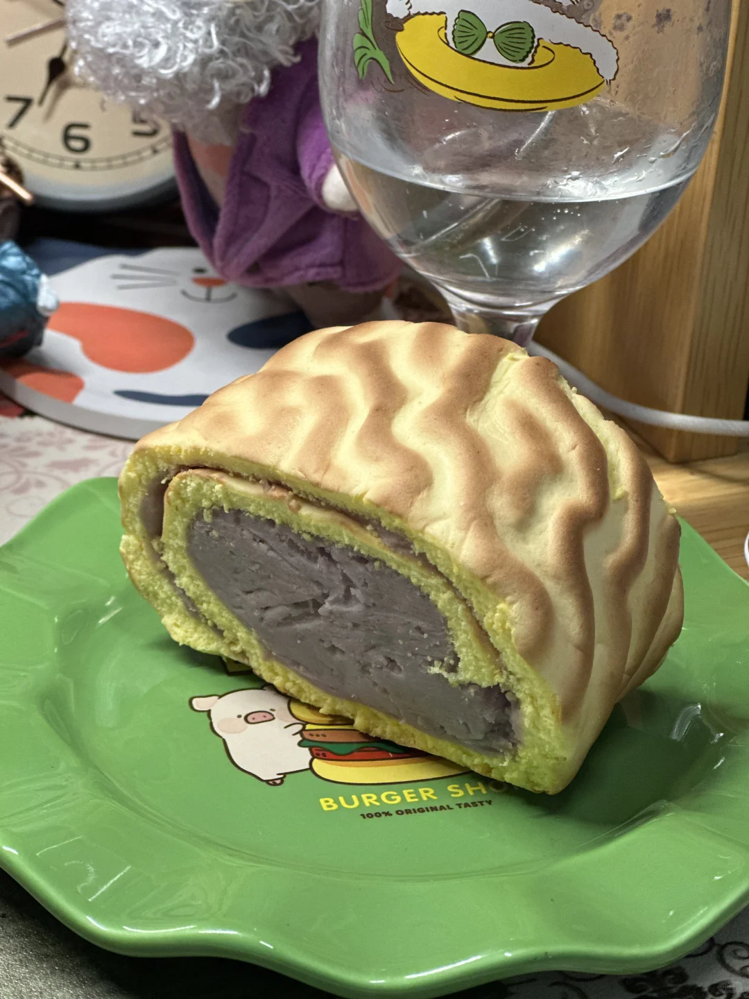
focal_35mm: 77
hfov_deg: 19.1
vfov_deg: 25.3
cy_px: 500
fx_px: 2221
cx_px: 374
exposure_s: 1/40
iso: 250
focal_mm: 9
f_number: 2.8
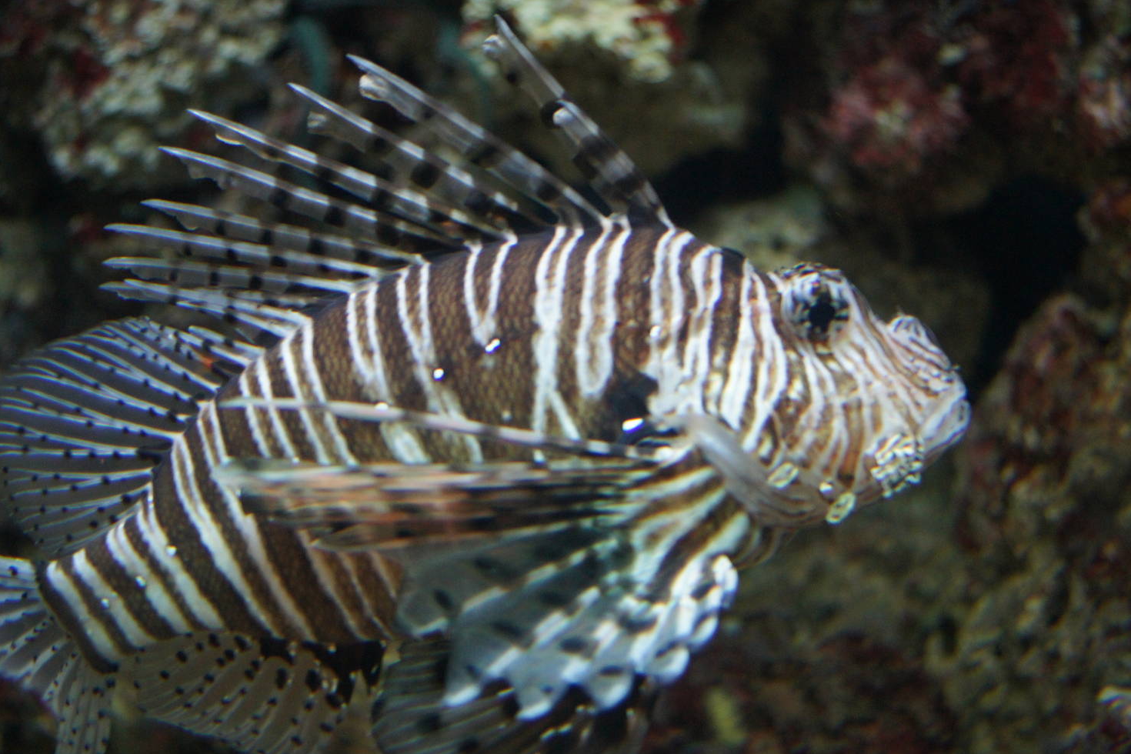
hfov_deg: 40.3
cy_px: 385
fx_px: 1539
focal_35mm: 49
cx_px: 540
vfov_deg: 27.5
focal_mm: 30
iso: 1600
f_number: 2.8
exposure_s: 1/40
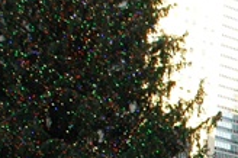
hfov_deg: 14.3
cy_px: 203
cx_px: 377
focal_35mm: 132
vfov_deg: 10.2
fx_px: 872
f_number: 8
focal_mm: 18
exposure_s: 1/60
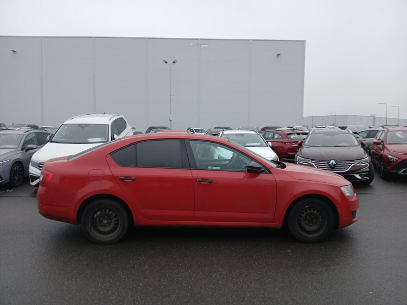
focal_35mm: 26
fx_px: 306
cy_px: 152
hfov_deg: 67.3
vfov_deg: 53.1
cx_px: 204
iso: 40
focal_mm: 3.98
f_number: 1.8
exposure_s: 1/50
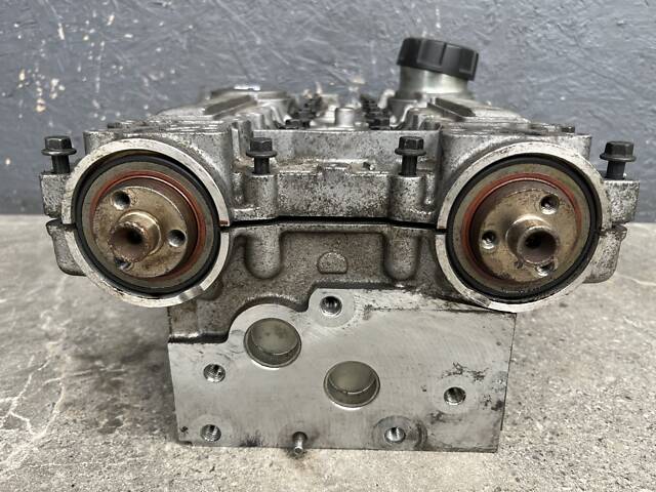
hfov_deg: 67.3
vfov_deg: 53.1
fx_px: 493
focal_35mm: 26
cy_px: 246
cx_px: 328
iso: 80
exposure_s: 1/121
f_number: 1.6
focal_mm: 5.1
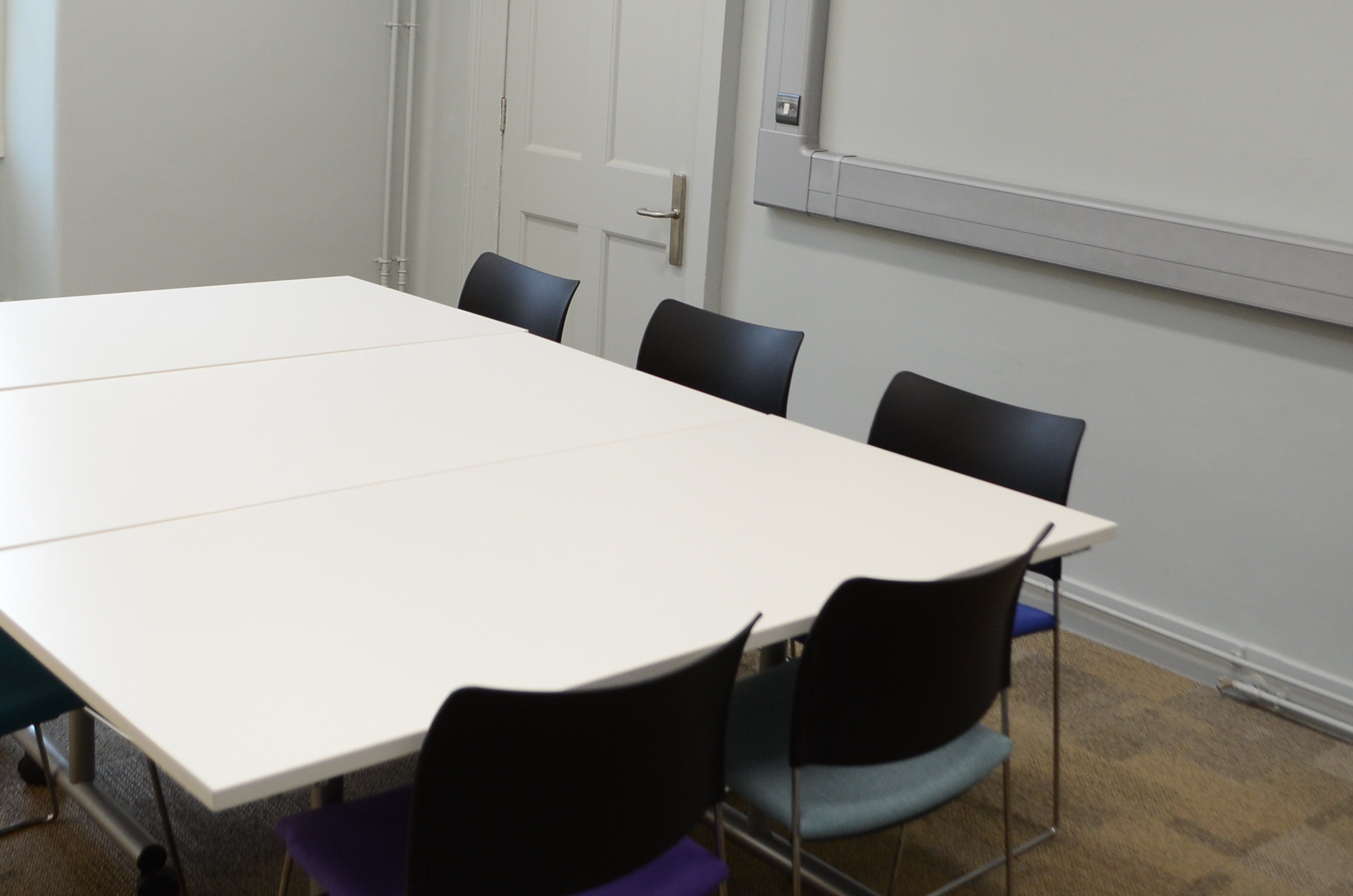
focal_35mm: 43
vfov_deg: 30.6
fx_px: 1613
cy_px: 249
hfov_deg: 45.5
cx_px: 657
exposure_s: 1/100
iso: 500
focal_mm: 18
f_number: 4.5
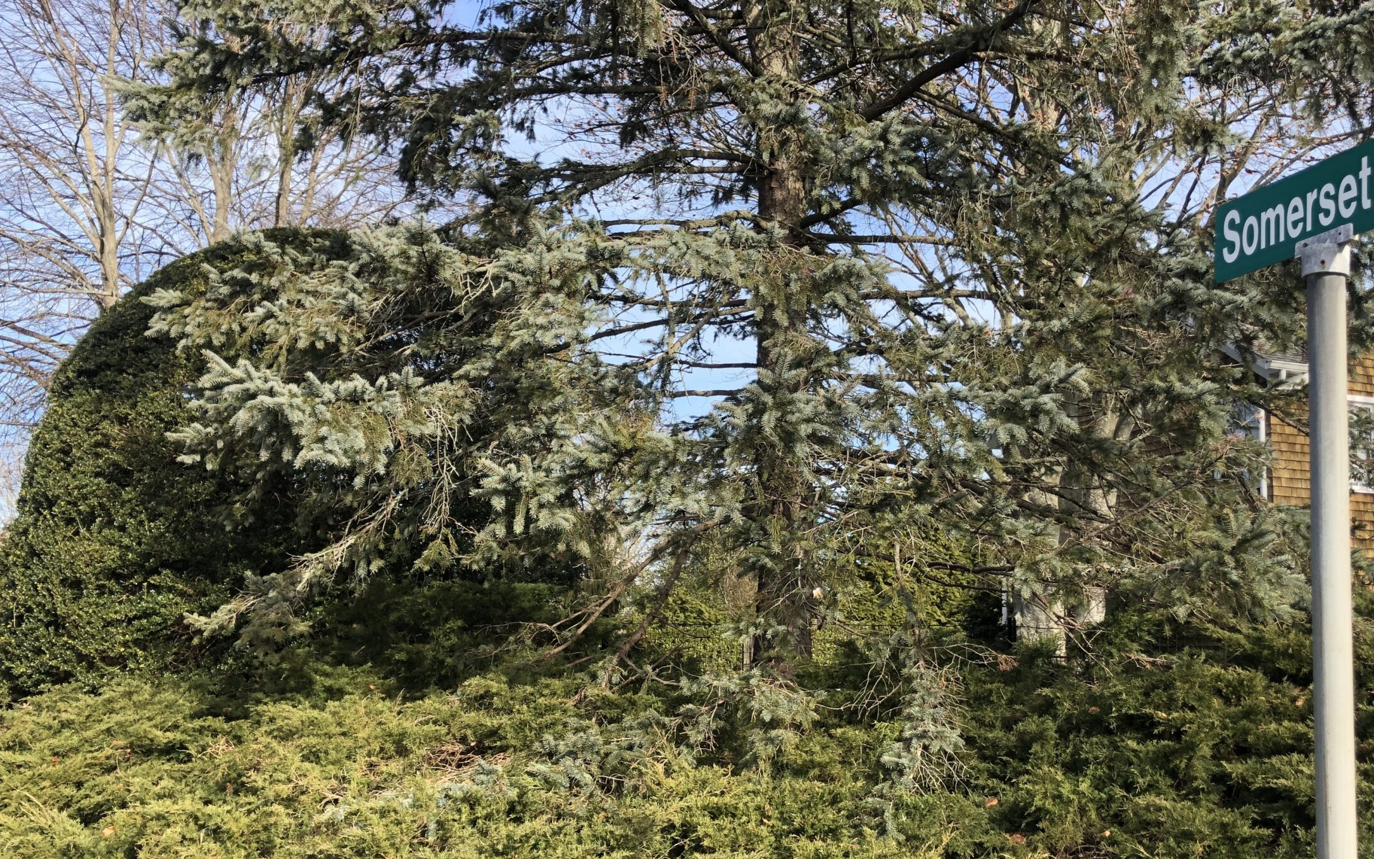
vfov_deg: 36.2
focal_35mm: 35
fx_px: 1311
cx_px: 808
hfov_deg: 55.0
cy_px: 493
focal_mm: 3.99
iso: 20
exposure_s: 1/454
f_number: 1.8
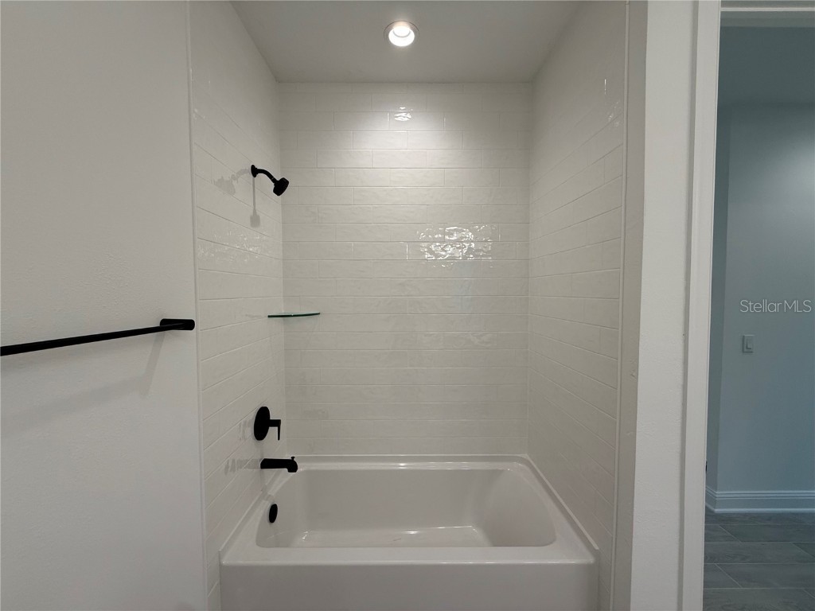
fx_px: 330
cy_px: 306
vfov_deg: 85.7
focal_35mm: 14
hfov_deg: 102.1
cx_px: 408
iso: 80
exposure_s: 1/120
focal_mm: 2.22
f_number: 2.2
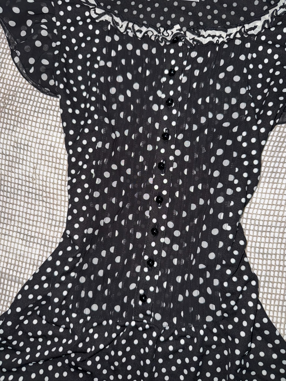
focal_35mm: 24
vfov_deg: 71.6
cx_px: 143
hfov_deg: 56.8
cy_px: 190
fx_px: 264
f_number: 1.78
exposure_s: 1/44
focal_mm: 6.76
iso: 100
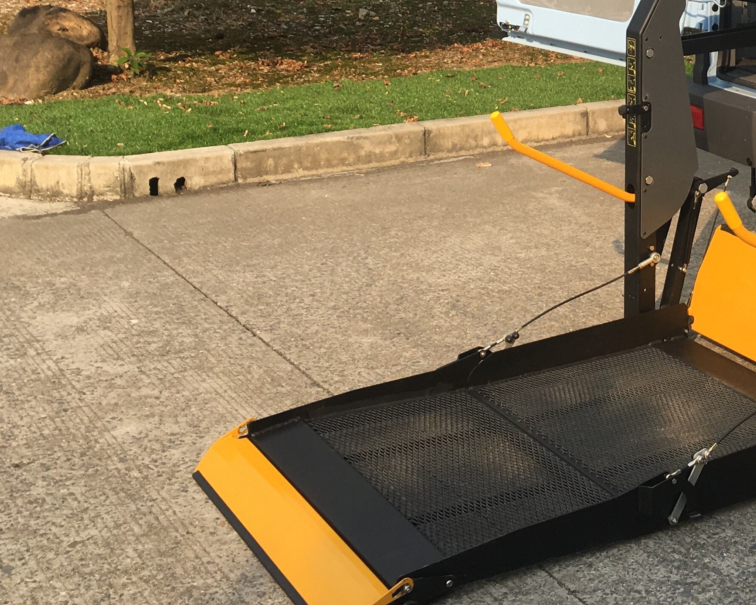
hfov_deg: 28.3
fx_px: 1432
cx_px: 699
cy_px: 18
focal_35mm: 64
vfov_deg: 23.0
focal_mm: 4.15
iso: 25
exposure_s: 1/732
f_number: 2.2
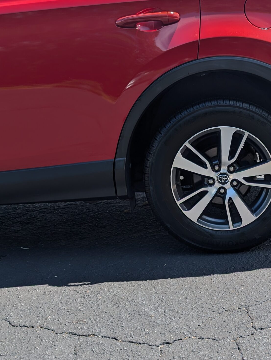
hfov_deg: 33.5
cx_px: 213
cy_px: 181
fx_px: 437
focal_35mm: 42
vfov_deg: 44.7
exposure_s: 1/907
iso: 14
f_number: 1.68
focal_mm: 6.9
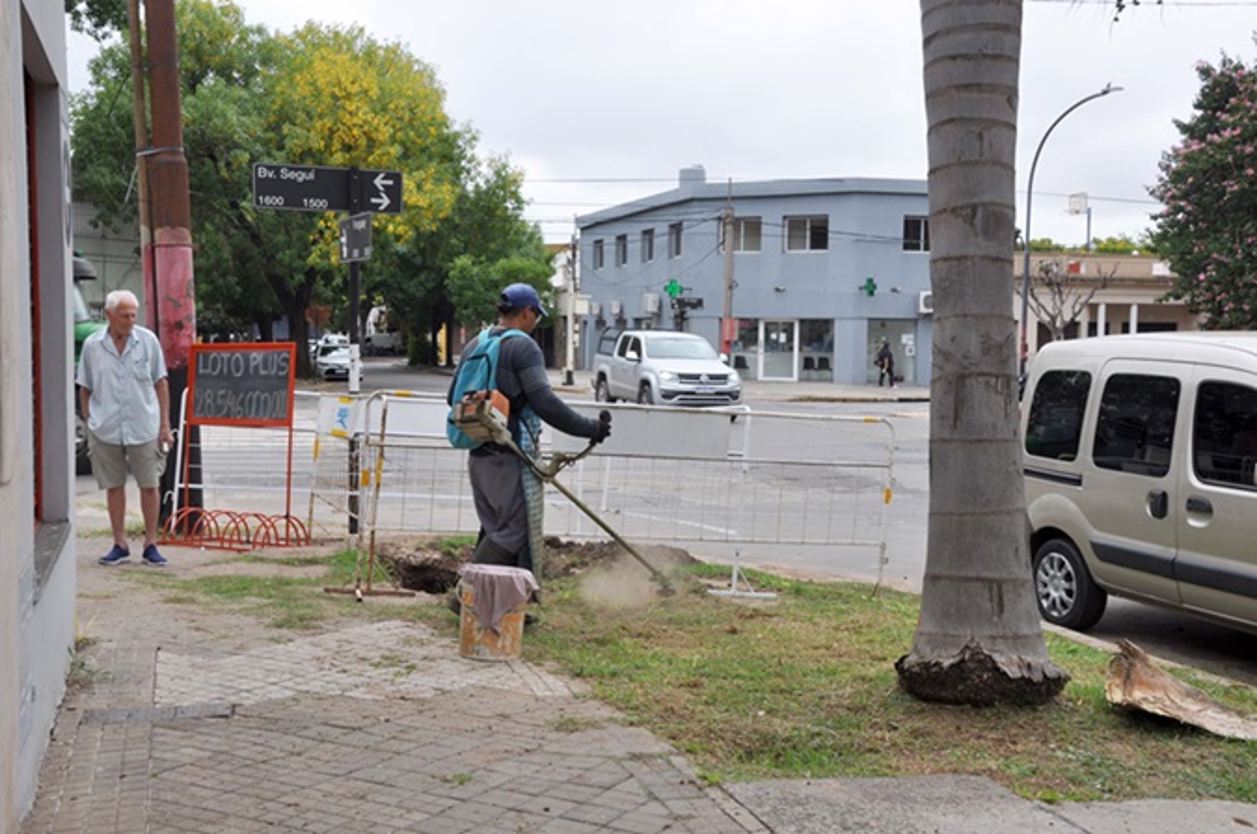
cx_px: 628
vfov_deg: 31.8
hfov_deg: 46.5
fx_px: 1464
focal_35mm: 42
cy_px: 417
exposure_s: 1/125
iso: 200
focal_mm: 28
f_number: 11
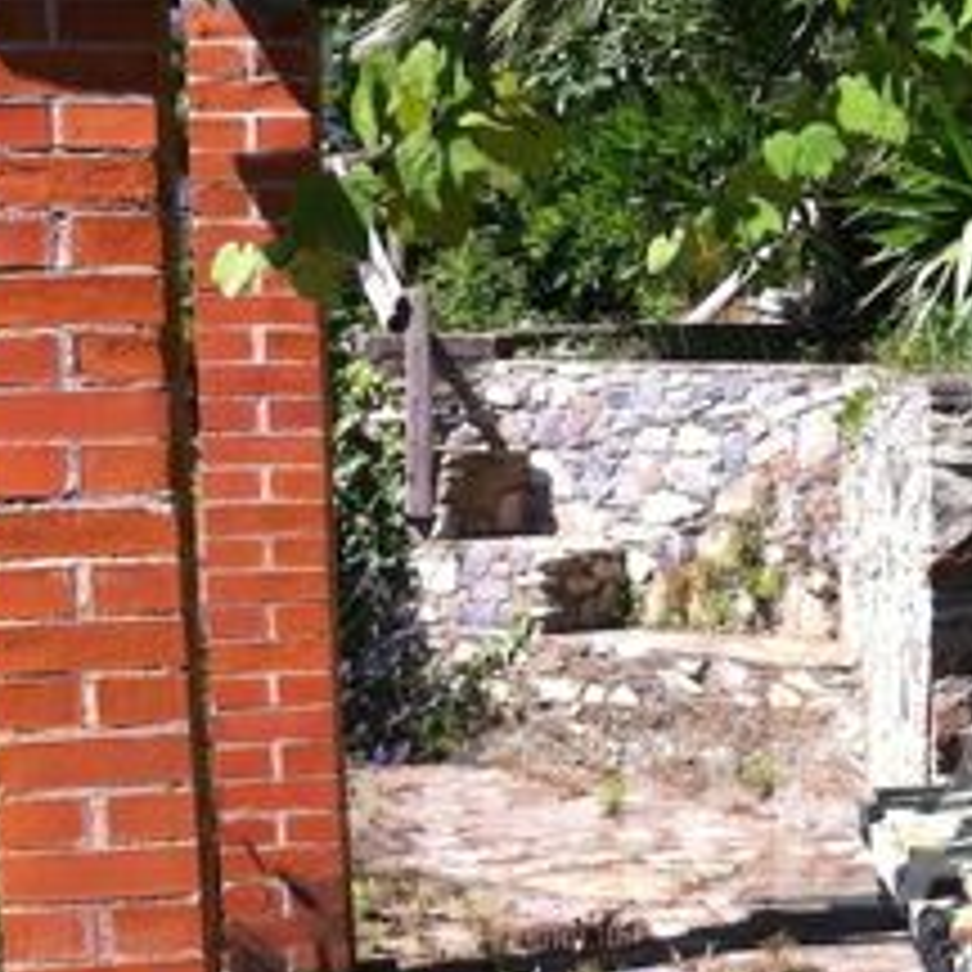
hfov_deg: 16.4
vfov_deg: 17.2
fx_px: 3209
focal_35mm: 101
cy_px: 495
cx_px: 1235
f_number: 2.8
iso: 80
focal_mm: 3.85
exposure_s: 1/656
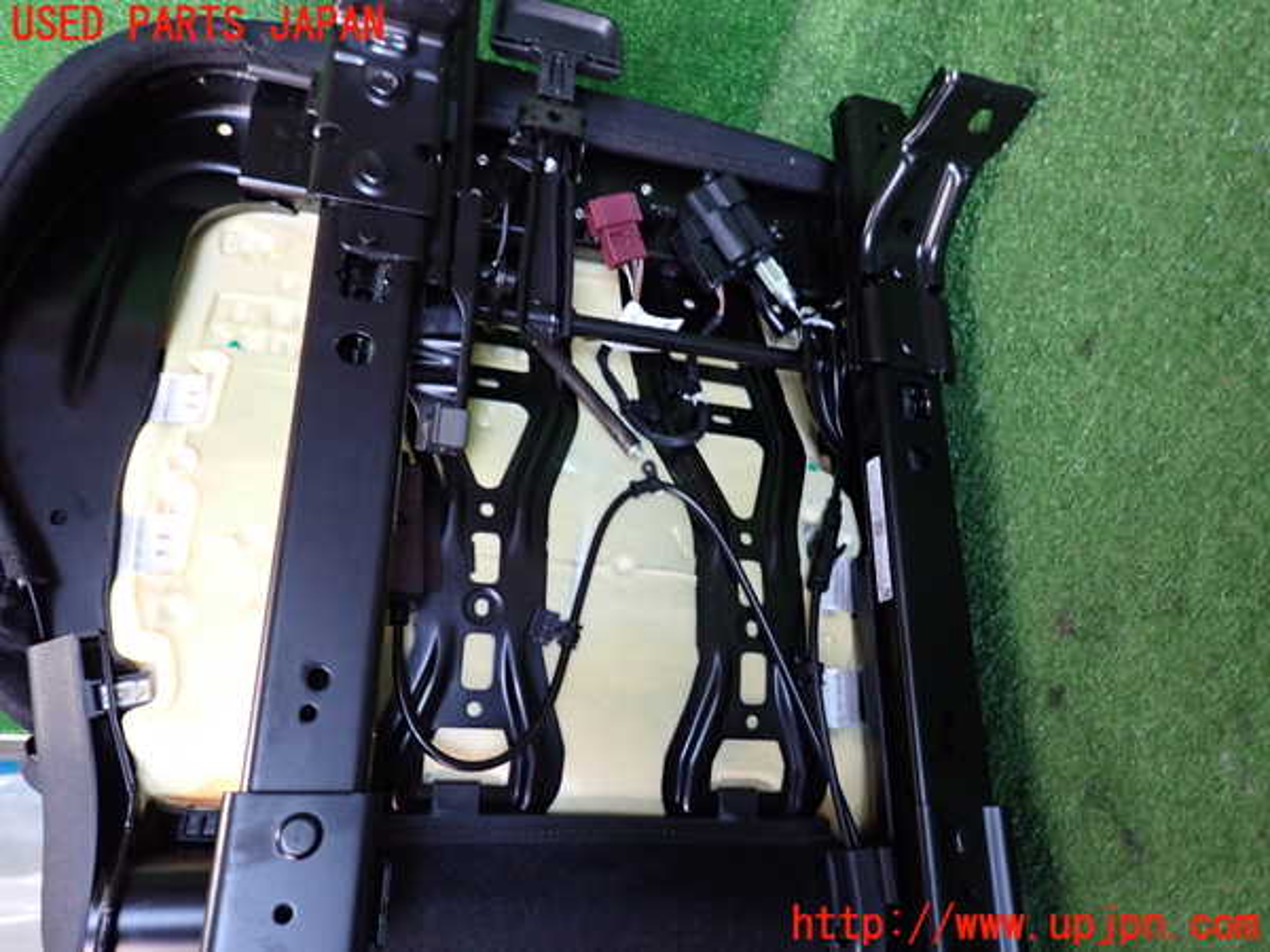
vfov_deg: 54.9
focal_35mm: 25
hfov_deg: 69.4
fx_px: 917
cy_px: 476
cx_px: 635
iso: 640
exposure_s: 1/30
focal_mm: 4.5
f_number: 2
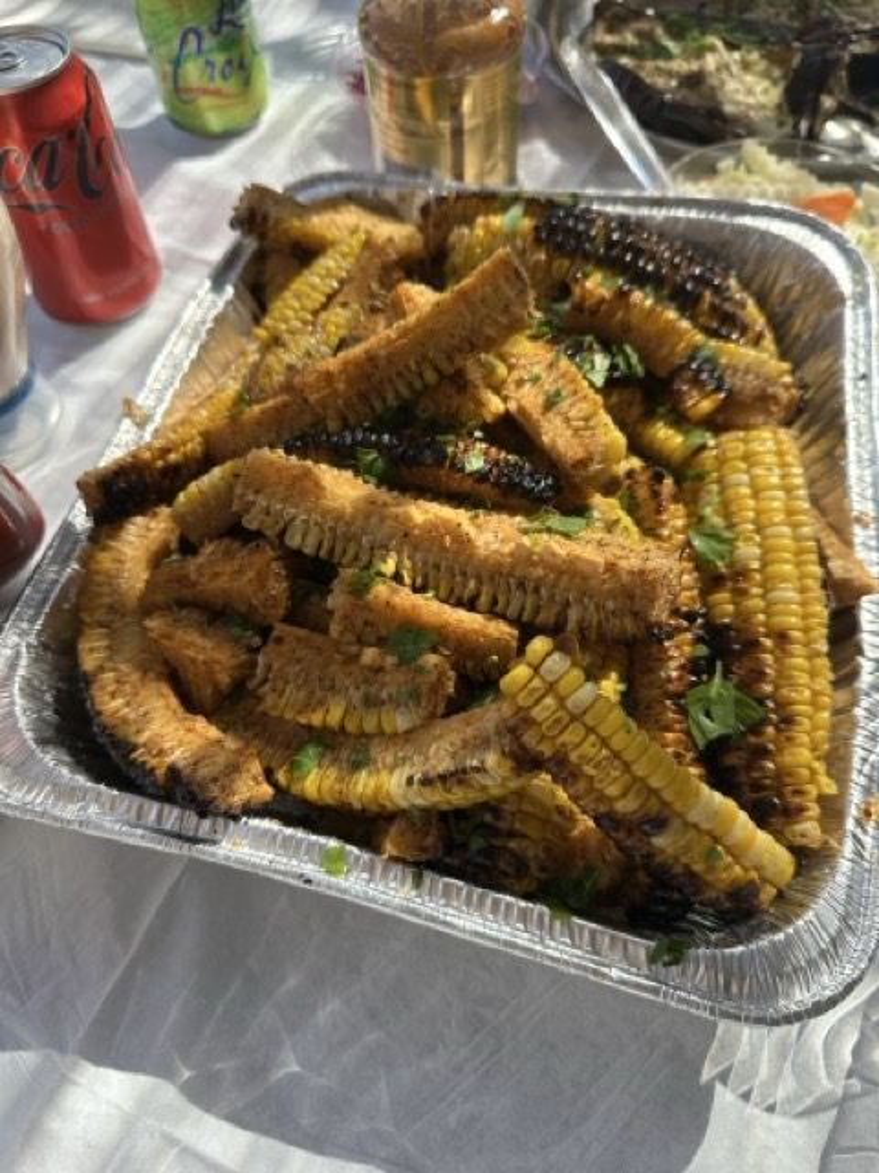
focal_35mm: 24
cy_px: 586
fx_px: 813
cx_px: 440
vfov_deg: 71.6
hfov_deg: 56.8
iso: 80
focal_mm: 6.86
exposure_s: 1/718
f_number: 1.78
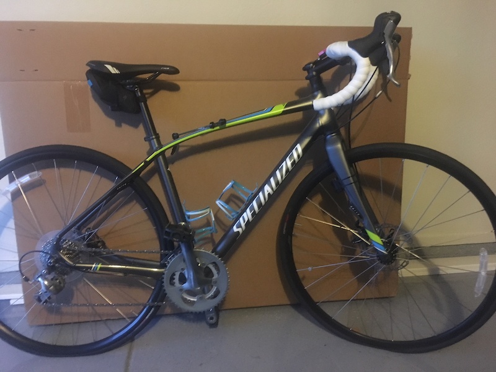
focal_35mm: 29
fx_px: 416
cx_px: 248
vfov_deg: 48.2
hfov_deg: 61.7
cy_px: 186
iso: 500
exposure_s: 1/15
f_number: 2.2
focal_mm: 4.15
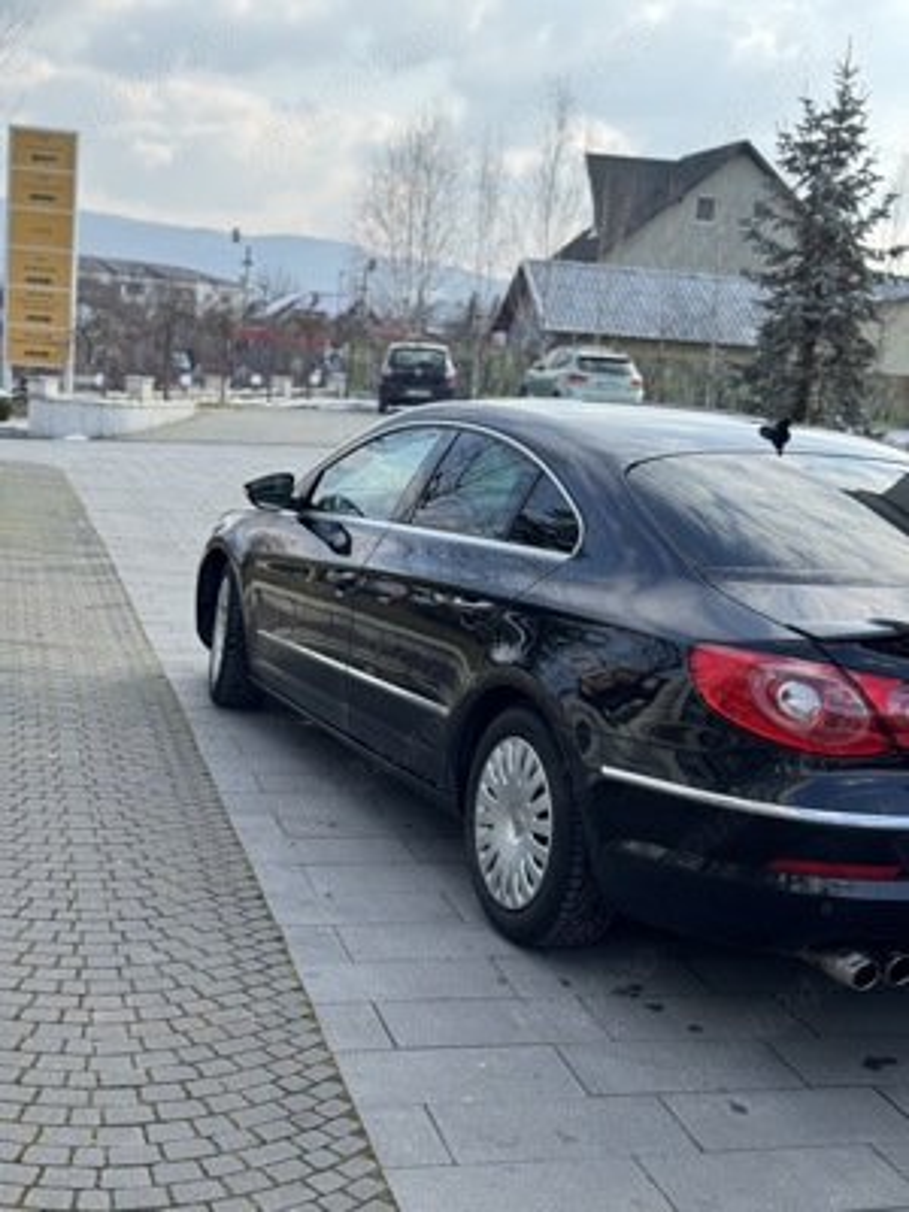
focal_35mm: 48
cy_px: 606
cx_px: 454
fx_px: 1681
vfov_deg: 39.7
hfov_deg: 30.3
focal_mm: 6.76
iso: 64
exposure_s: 1/1770
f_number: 1.78
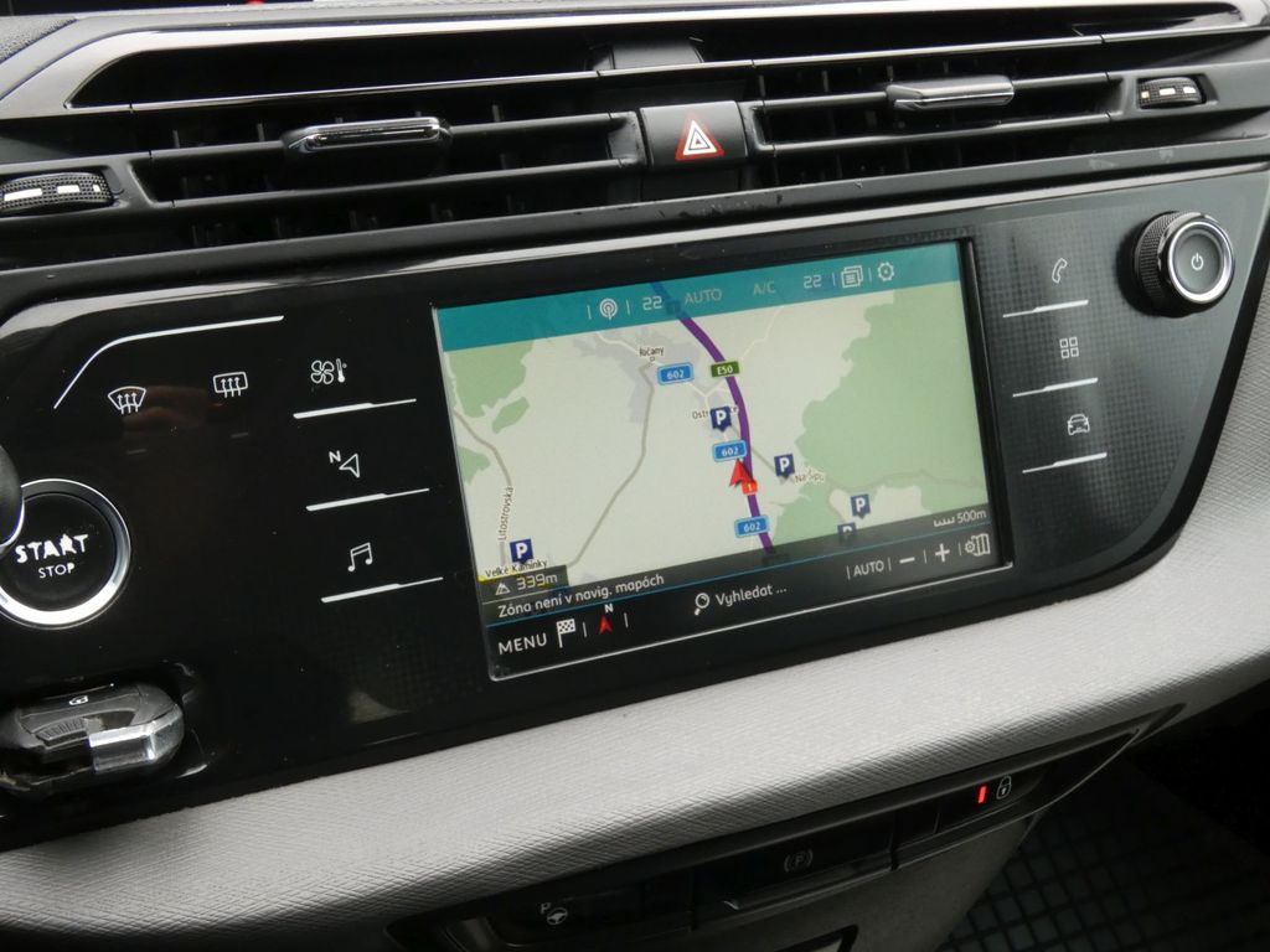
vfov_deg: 35.1
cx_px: 635
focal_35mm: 41
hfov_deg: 45.8
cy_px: 476
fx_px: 1504
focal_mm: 7.3
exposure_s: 1/80
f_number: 5.6
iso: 320
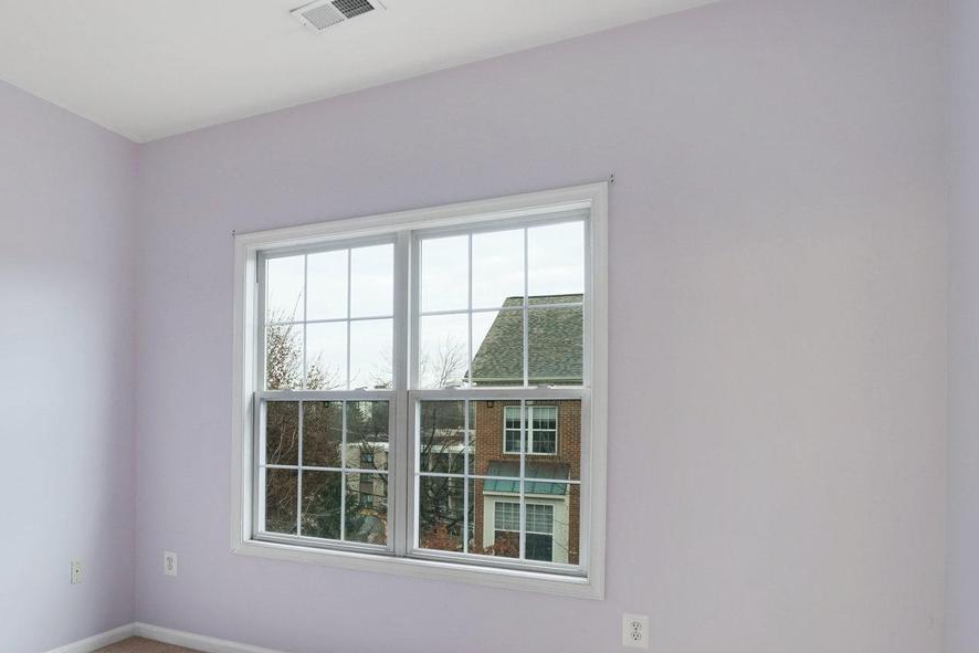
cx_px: 254
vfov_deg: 49.1
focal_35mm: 26
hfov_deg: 65.5
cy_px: 407
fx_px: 707
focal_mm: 16
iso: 1250
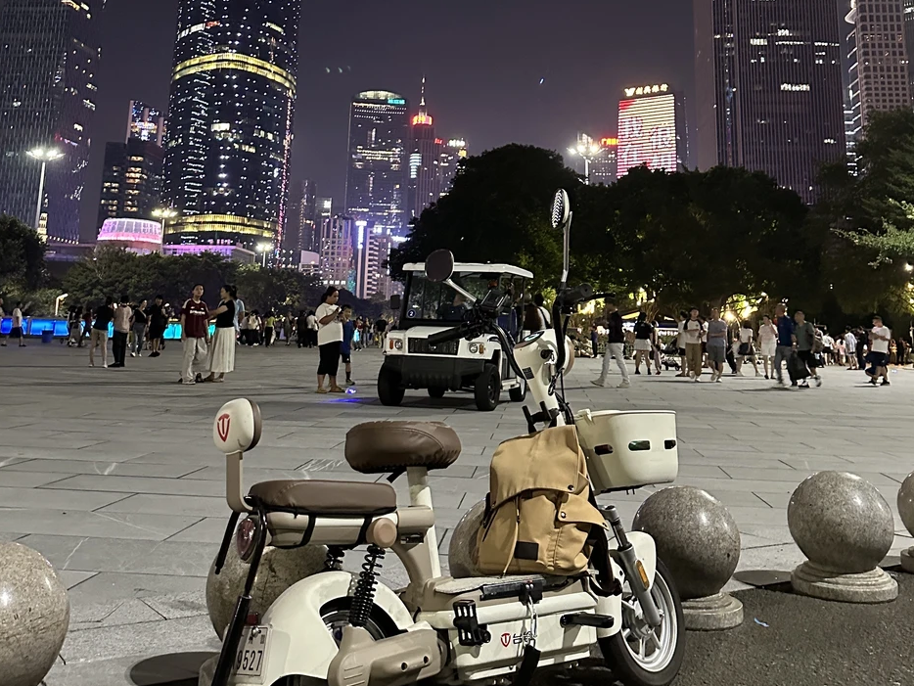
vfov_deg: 37.0
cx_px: 460
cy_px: 114
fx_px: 977
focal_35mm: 37
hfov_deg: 50.1
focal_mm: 6.86
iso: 1000
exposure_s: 1/33
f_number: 1.78
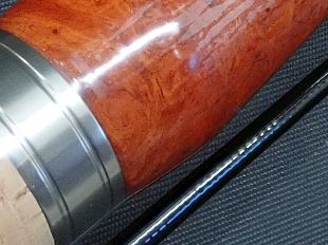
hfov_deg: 17.7
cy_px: -29
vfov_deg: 13.1
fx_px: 1051
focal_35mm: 111
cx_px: 220
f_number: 4
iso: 1600
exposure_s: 1/40
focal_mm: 7.86
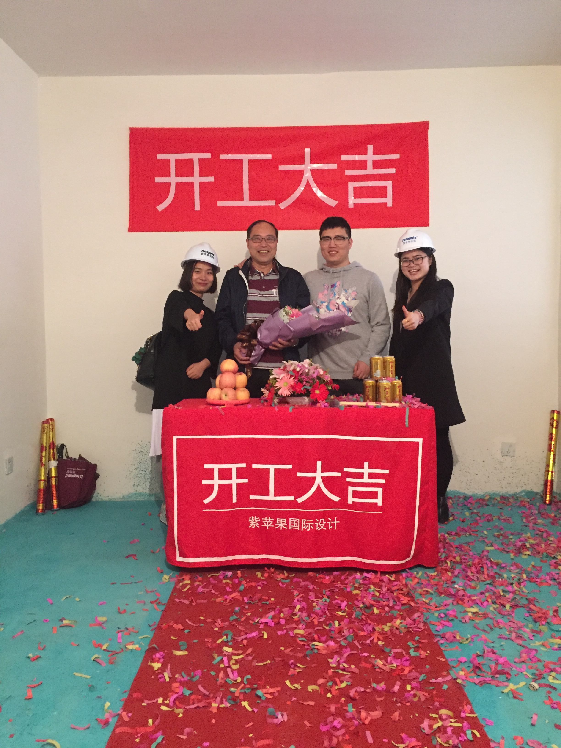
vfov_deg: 61.7
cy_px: 374
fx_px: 627
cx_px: 280
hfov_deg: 48.2
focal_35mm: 29
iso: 320
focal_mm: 4.15
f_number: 2.2
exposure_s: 1/17
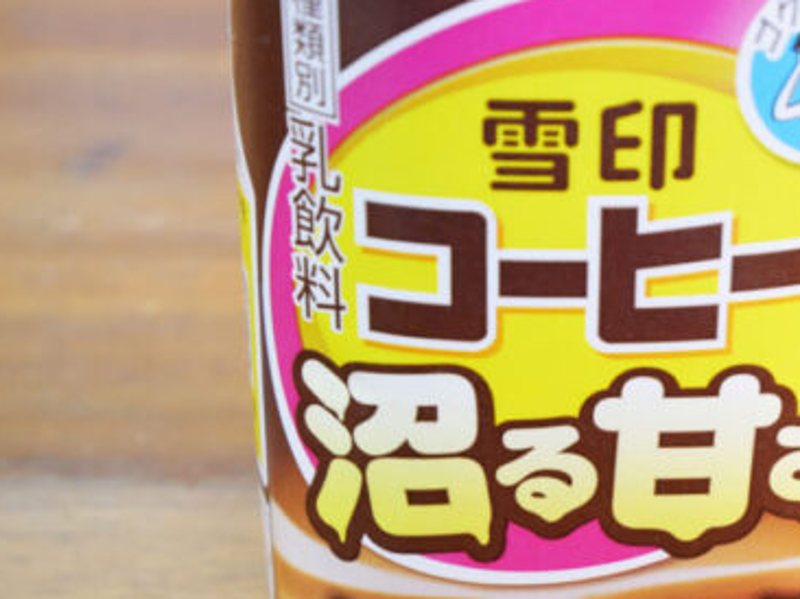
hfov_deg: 18.6
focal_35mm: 105
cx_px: 575
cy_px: 431
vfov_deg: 14.0
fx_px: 2425
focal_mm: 32
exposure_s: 1/80
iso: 1000
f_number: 5.6
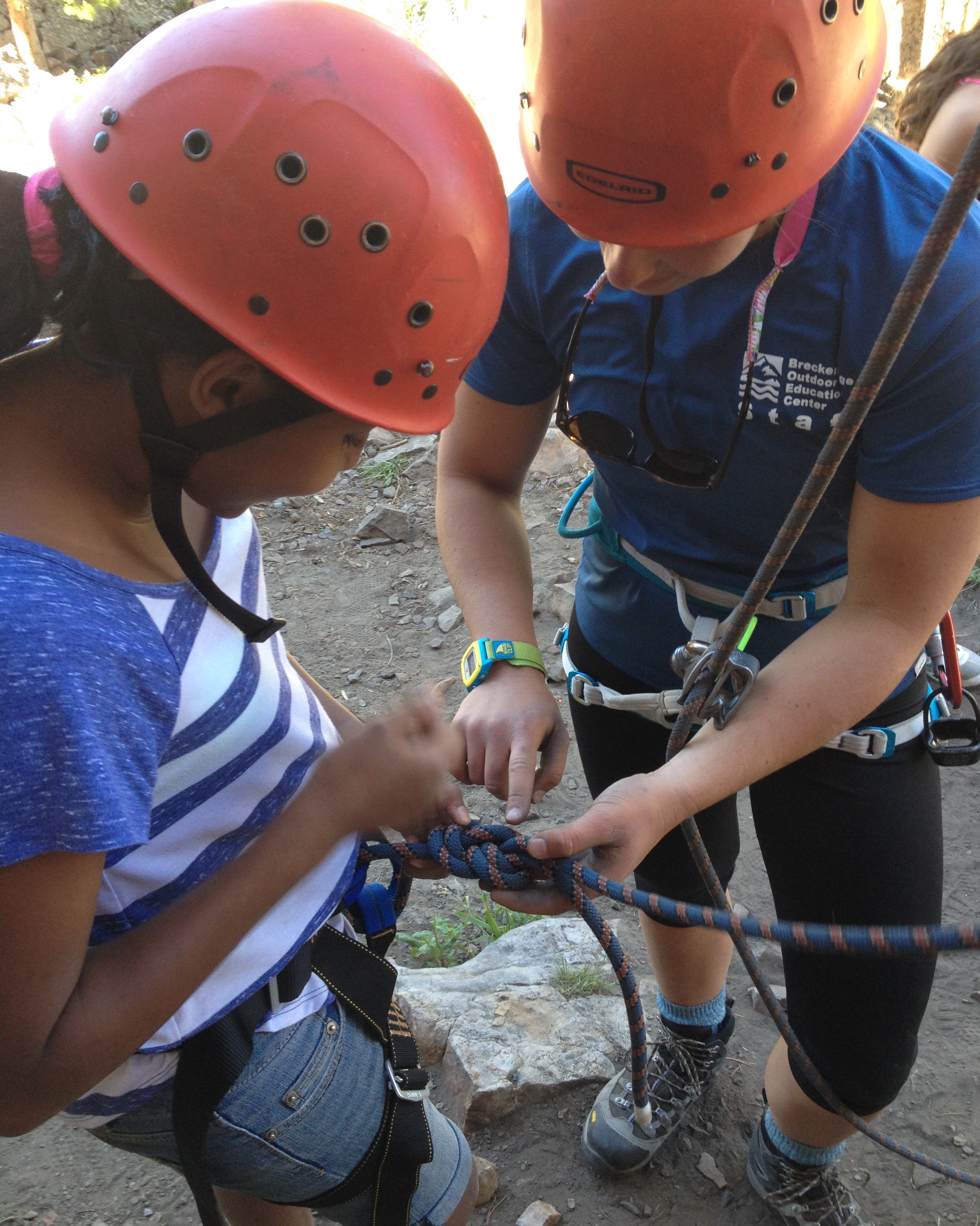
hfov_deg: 40.1
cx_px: 496
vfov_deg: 49.1
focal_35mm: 37
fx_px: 1342
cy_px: 580
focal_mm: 4.28
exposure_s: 1/60
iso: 64
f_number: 2.4
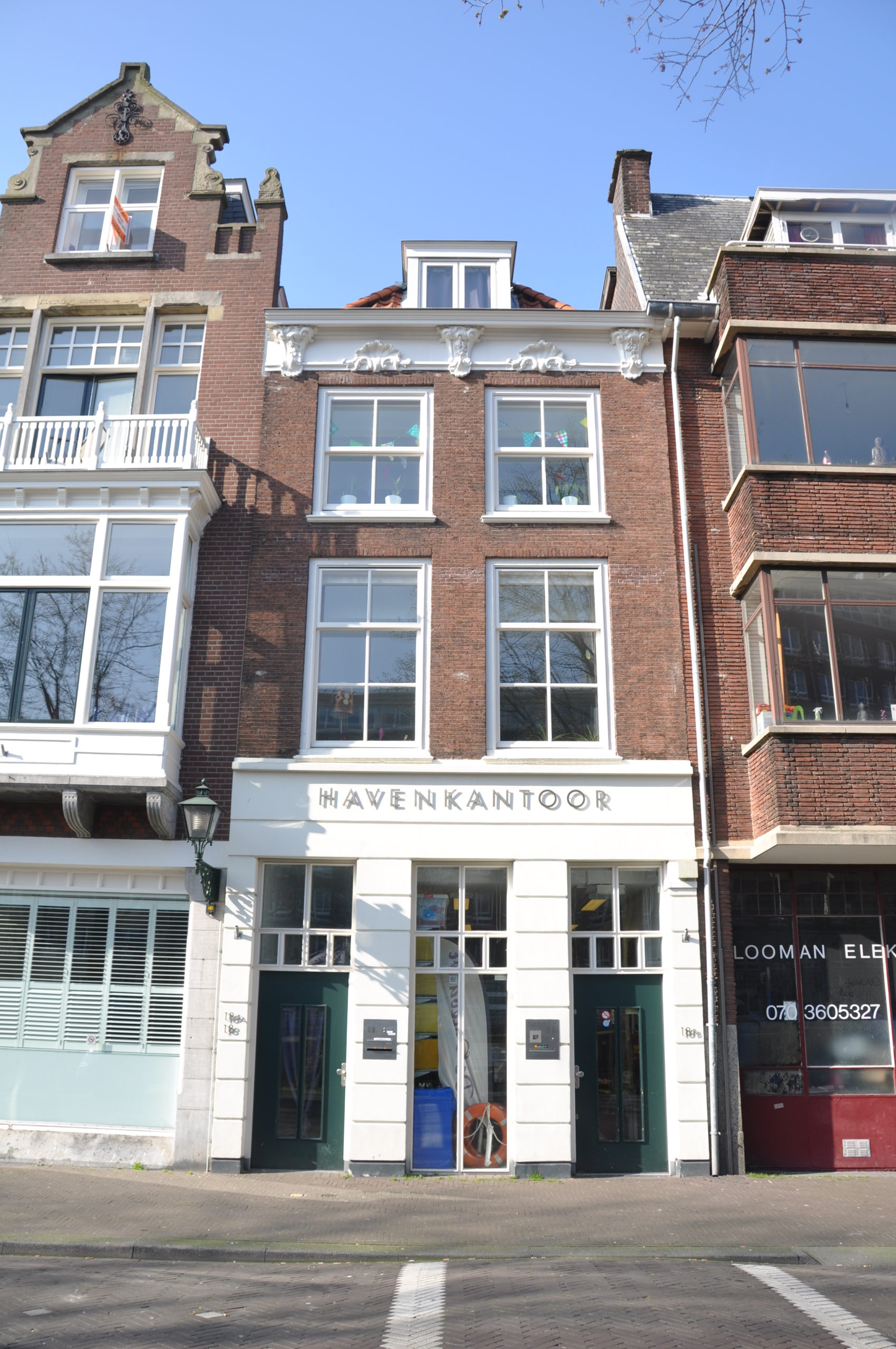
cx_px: 448
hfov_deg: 47.8
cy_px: 674
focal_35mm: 27
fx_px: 1011
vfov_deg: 67.4
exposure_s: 1/250
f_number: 8
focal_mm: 18
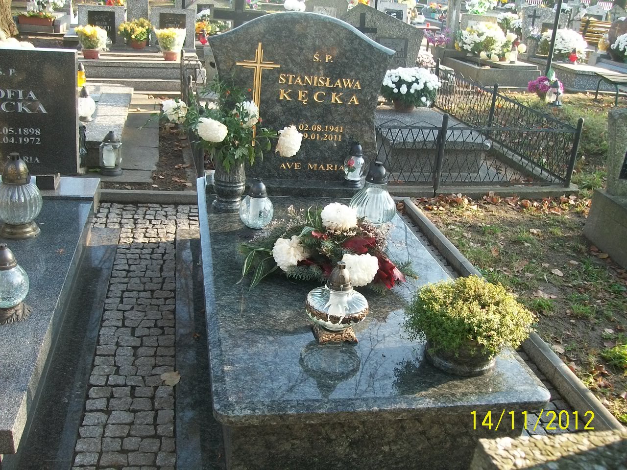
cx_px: 314
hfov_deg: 51.4
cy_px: 235
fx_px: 652
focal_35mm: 36
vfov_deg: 39.7
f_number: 2.7
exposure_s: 1/100
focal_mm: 6
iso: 80
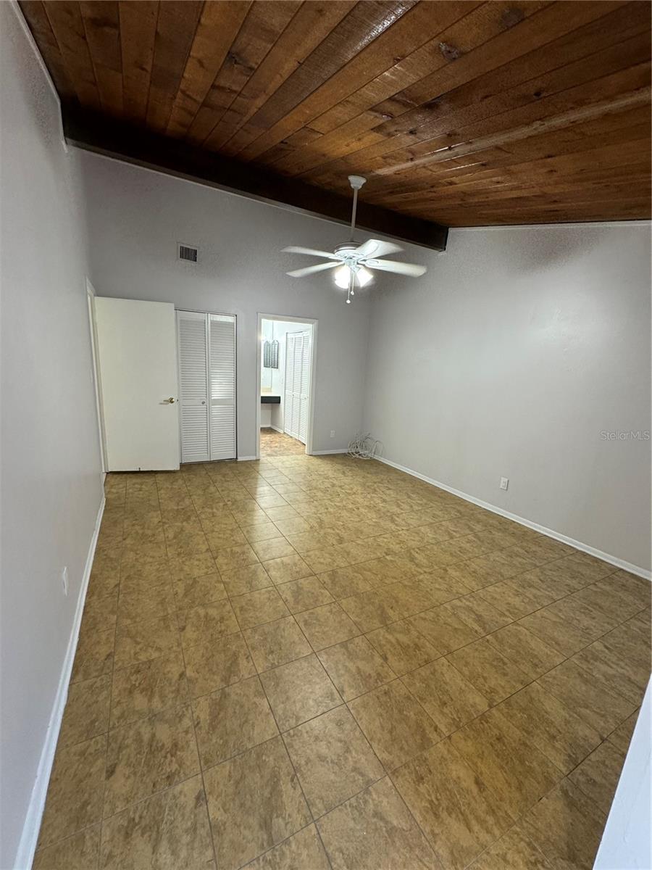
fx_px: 352
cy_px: 435
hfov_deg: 85.7
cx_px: 326
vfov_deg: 102.1
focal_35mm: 14
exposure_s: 1/60
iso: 250
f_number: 2.2
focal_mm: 2.22
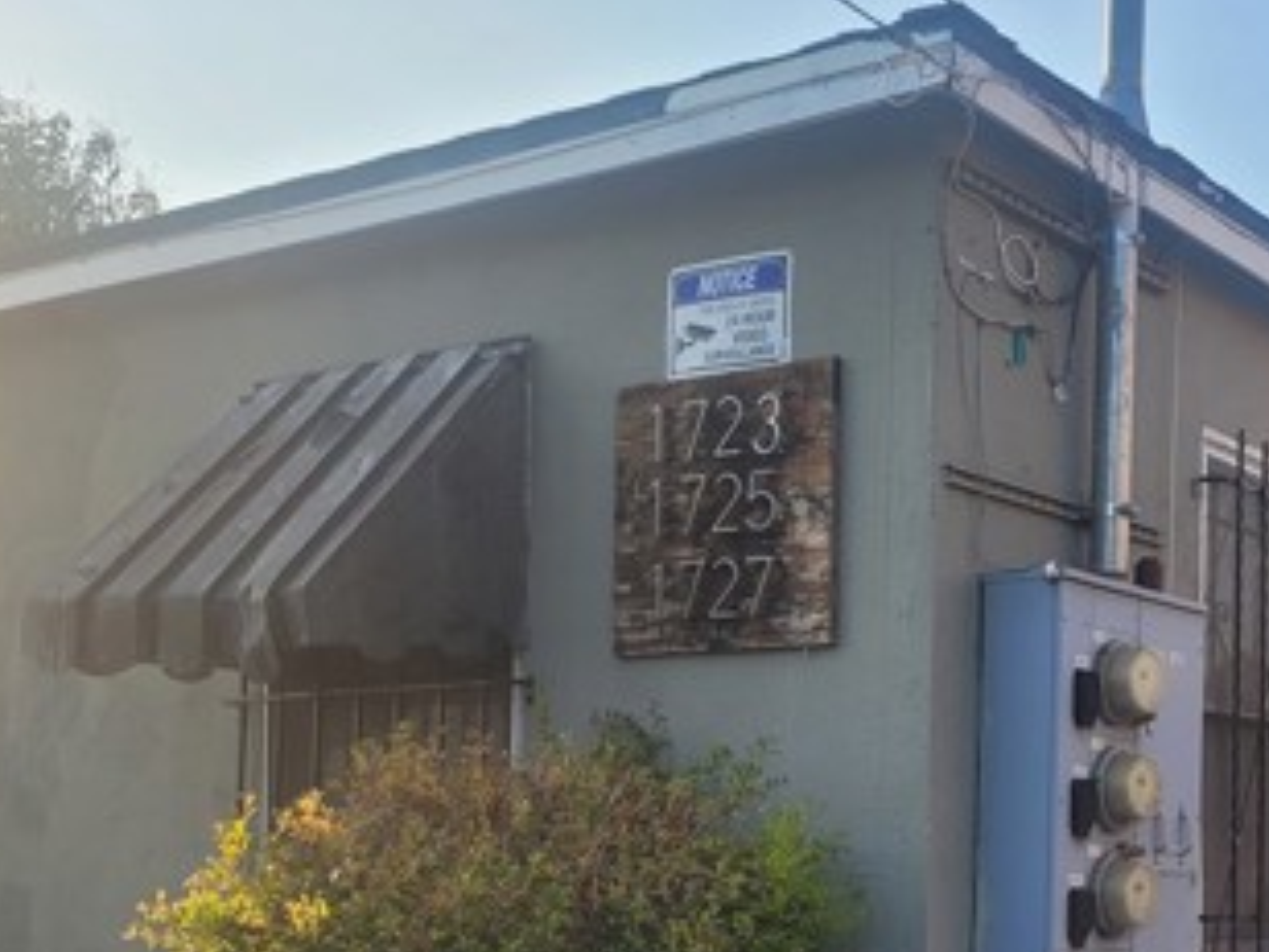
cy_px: 783
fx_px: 1980
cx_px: 1092
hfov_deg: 34.0
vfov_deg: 26.5
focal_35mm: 54
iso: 40
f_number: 1.8
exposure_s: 1/970
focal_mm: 5.4
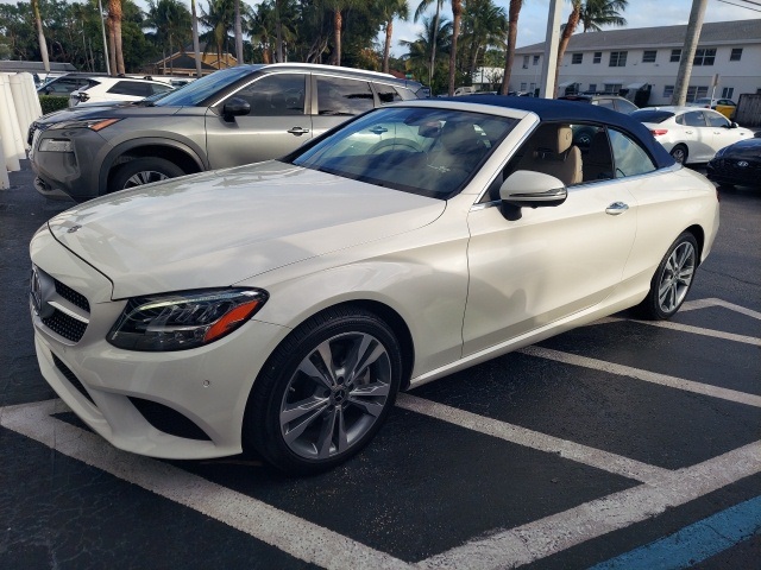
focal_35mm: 24
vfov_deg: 56.8
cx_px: 380
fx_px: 528
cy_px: 285
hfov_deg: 71.6
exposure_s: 1/1189
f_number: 1.8
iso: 50
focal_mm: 5.23
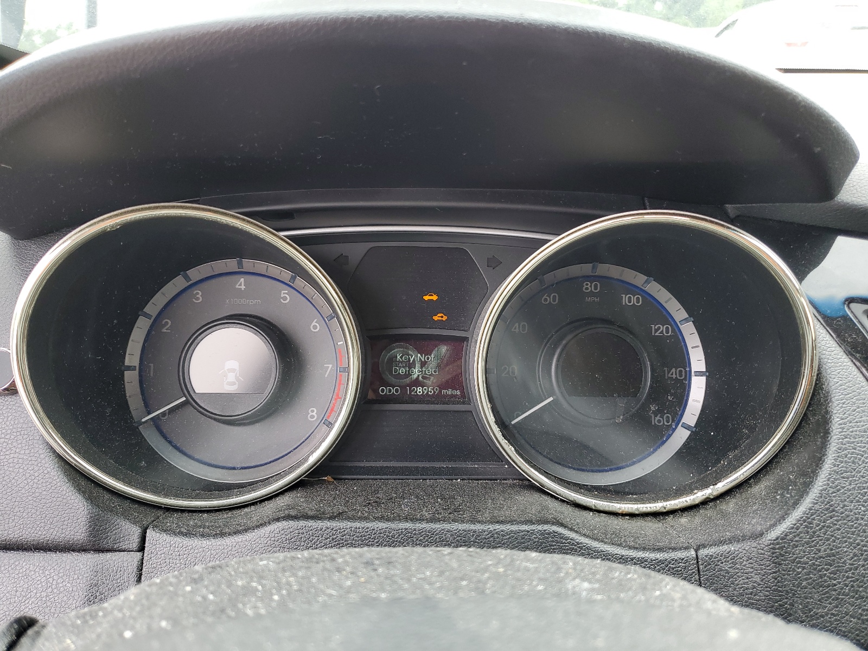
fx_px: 652
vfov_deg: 53.1
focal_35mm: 26
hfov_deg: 67.3
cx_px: 434
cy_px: 326
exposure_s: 1/120
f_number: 1.5
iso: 54
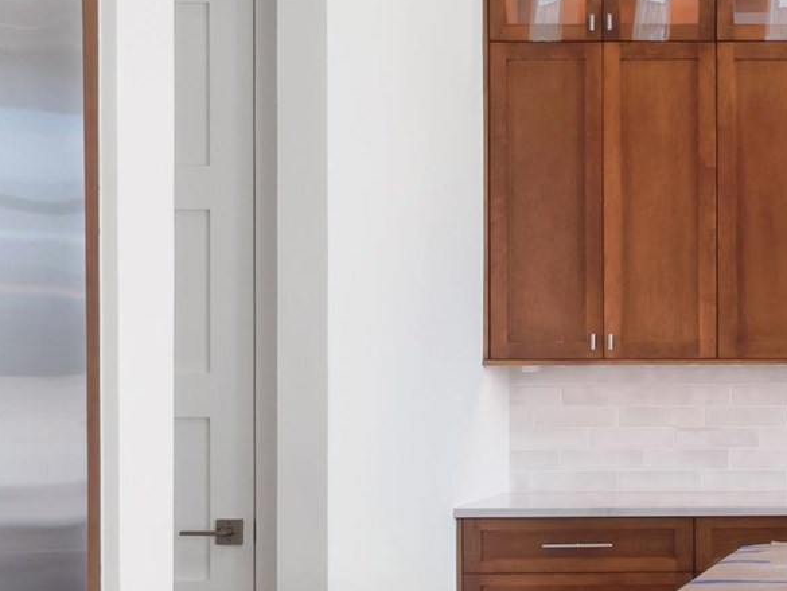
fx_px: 1910
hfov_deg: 21.0
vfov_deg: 17.6
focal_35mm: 84
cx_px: 1049
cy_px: 357
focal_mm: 8
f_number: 7.1
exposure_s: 1/20
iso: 200
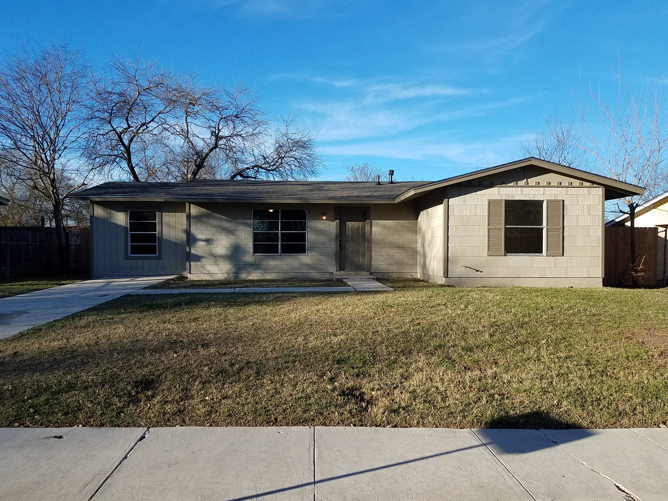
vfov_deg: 53.1
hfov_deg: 67.3
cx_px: 334
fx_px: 502
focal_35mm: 26
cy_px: 250
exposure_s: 1/1340
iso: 40
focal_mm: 4.2
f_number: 1.7
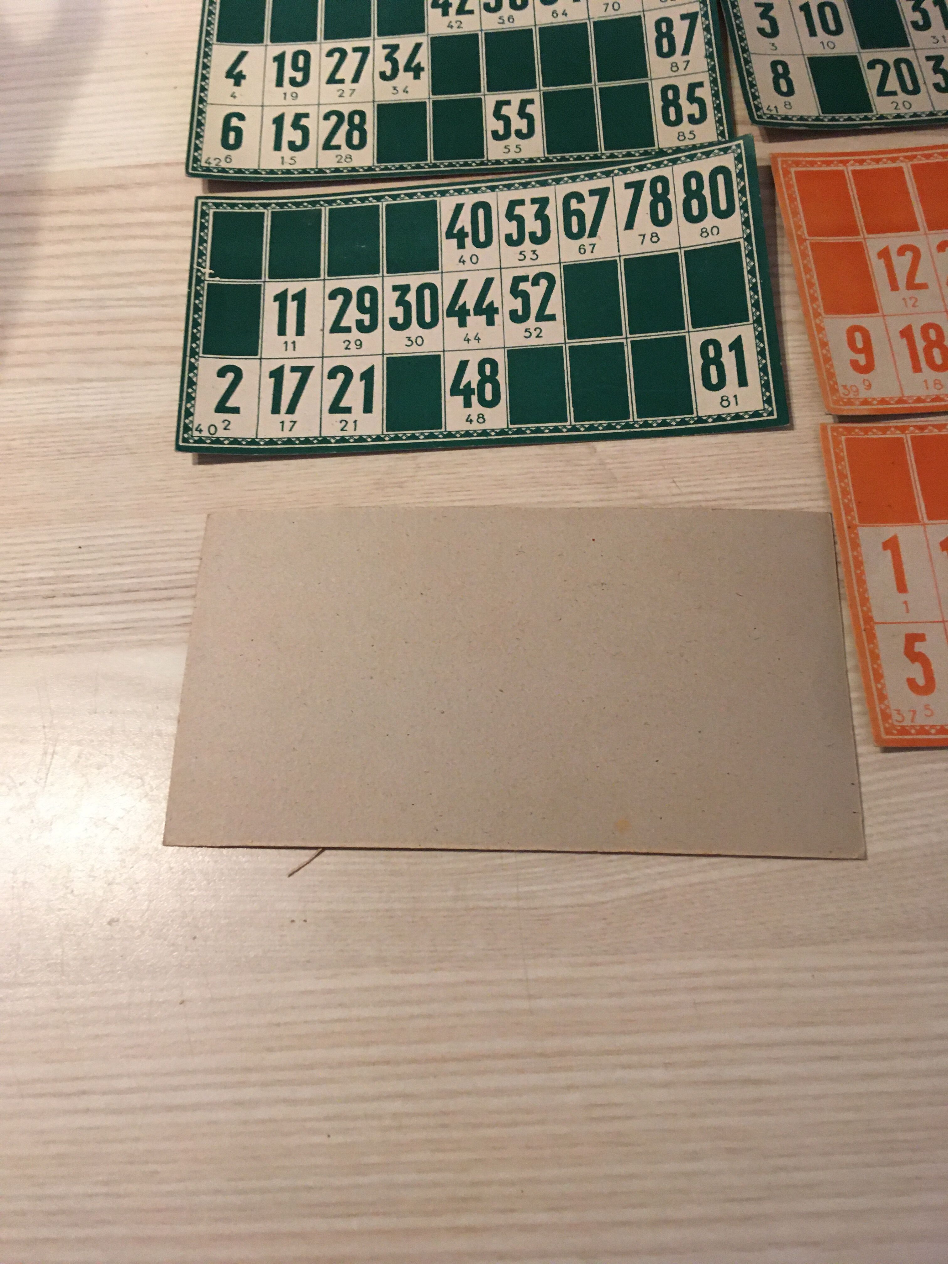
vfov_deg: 61.7
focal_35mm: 29
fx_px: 1059
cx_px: 474
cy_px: 632
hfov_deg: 48.2
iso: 200
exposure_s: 1/33
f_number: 2.2
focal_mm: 4.15
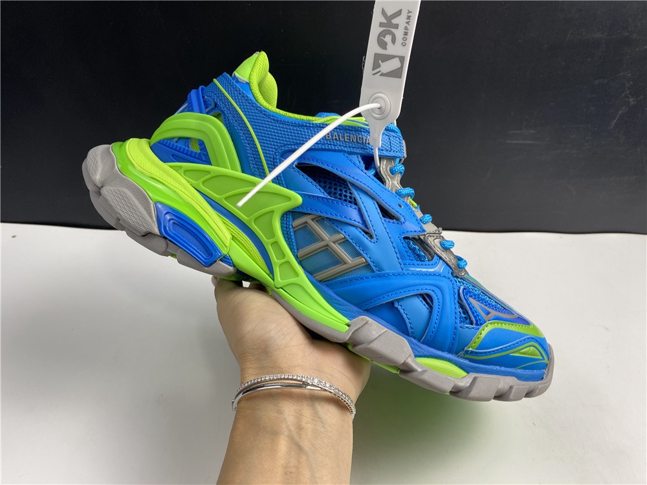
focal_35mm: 26
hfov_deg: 67.3
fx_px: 486
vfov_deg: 53.1
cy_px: 242
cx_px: 324
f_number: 1.8
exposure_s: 1/100
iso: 64
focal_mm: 4.25
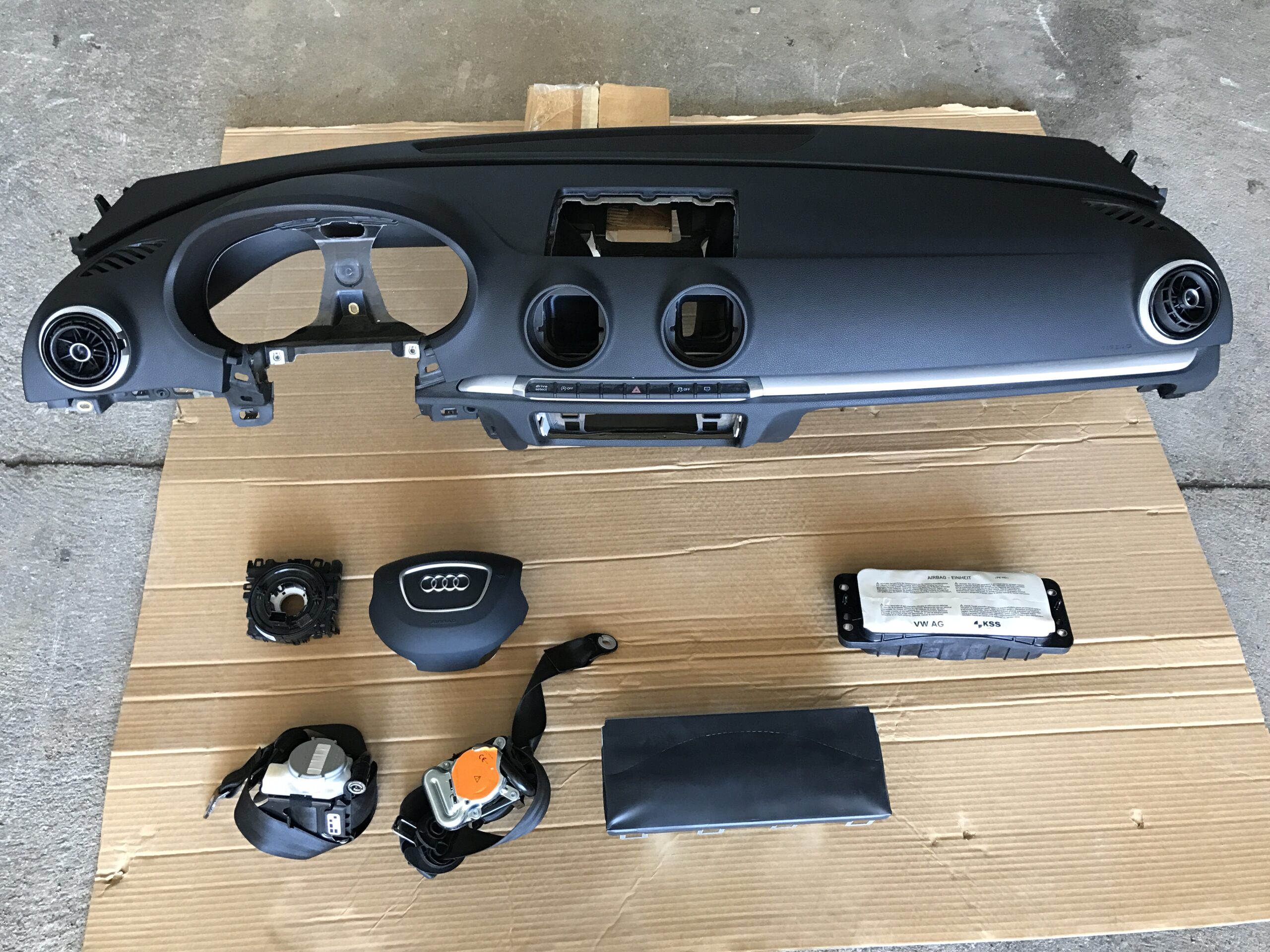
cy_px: 476
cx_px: 635
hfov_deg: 63.4
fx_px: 1027
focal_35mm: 28
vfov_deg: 49.7
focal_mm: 3.99
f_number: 1.8
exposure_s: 1/33
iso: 40
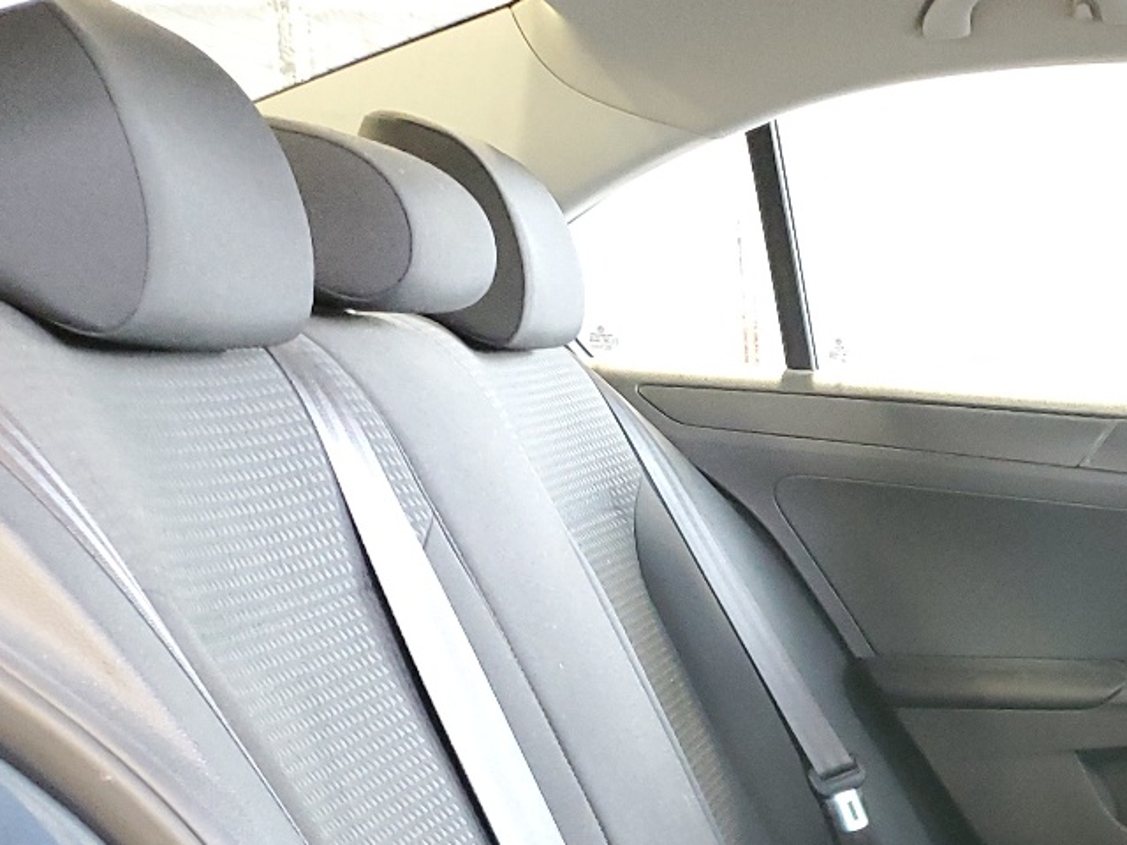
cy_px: 829
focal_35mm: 65
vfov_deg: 21.8
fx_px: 2116
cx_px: 1256
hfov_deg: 27.2
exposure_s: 1/24
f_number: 1.5
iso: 290
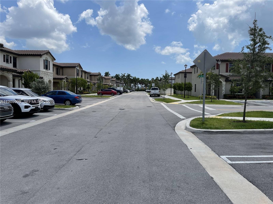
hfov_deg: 67.3
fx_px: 205
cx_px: 136
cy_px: 102
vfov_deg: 53.1
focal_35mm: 26
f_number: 1.6
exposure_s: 1/5128
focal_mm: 5.1
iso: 32
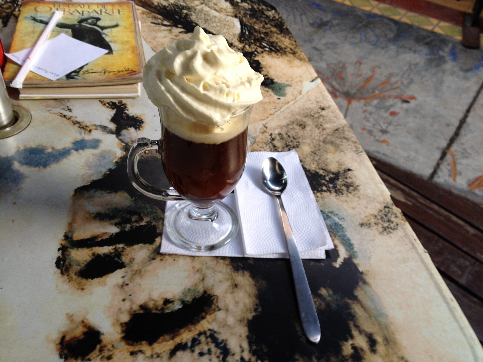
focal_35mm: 35
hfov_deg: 52.6
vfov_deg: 40.7
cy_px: 181
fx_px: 488
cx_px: 242
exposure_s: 1/24
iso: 50
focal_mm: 4.28
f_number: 2.4
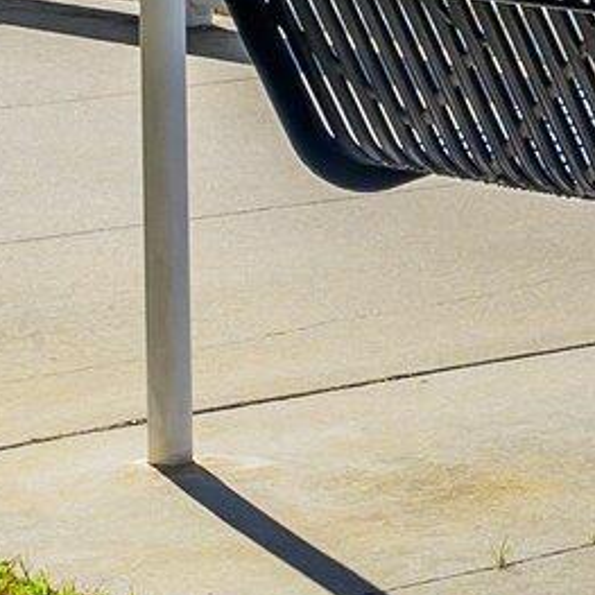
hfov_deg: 6.5
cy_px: -578
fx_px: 4628
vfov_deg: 7.1
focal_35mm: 238
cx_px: 1975
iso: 100
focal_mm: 24
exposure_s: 1/200
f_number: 9
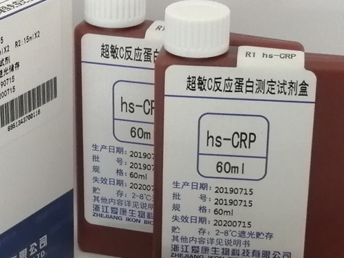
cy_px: 163
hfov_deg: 16.3
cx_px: 73
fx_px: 1193
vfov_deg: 12.3
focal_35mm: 120
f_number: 1.8
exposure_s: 1/30
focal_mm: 3.64
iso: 200
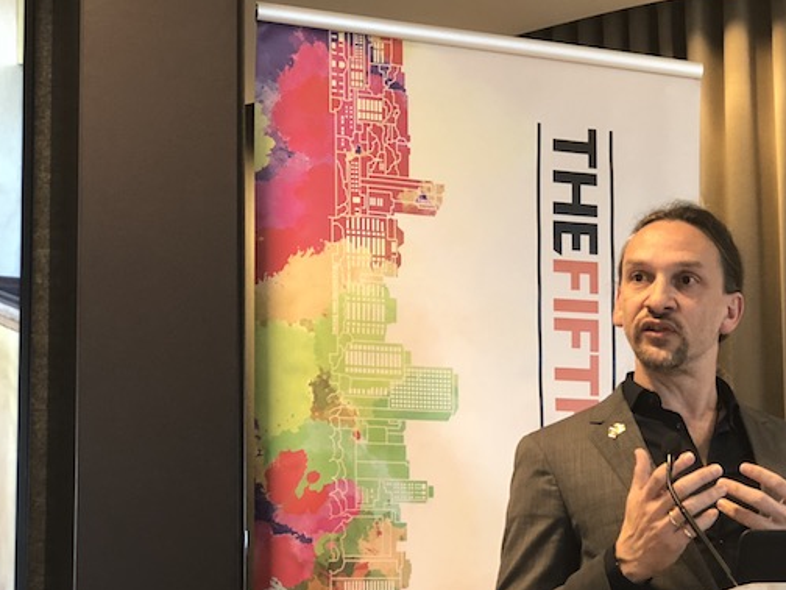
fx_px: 1953
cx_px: 582
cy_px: 332
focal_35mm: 86
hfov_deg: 22.6
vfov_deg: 17.2
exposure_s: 1/60
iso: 250
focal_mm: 6.6
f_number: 2.8
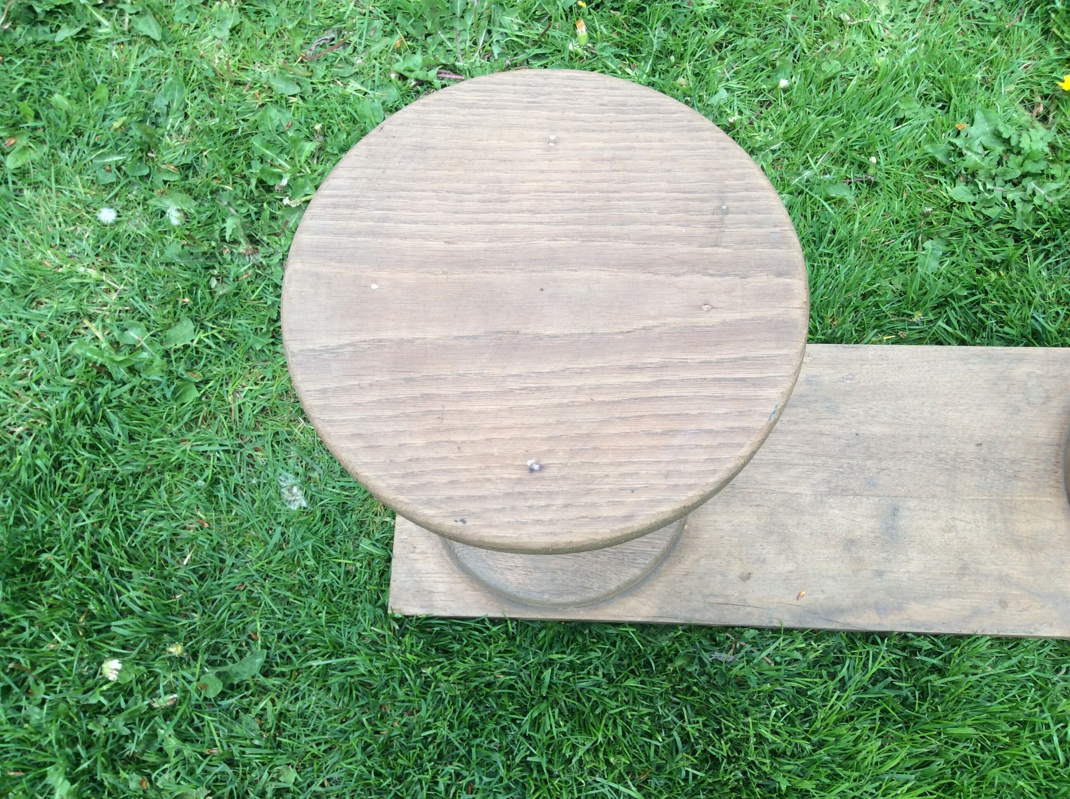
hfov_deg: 56.9
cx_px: 535
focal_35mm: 32
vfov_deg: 44.1
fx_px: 988
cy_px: 400
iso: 32
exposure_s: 1/132
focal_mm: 3.3
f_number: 2.4
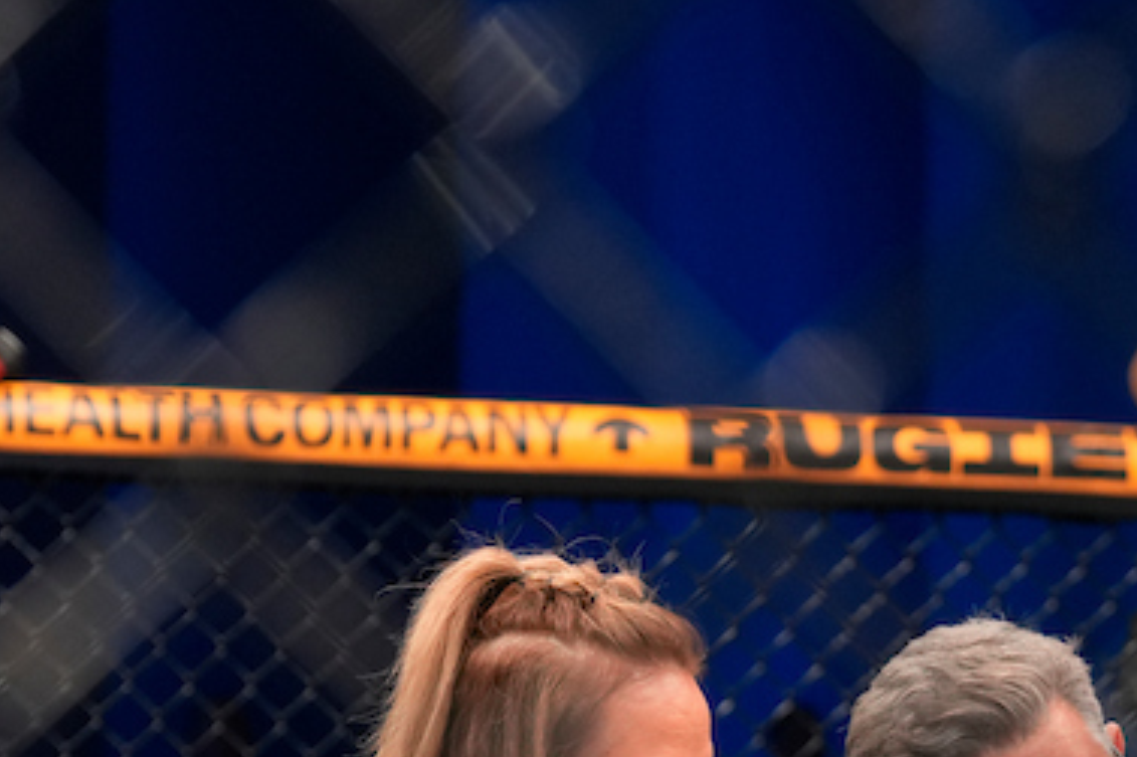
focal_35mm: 223
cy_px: 1143
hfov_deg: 9.2
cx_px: 1025
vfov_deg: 6.1
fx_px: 7040
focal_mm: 70
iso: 1250
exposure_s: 1/250
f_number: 3.5
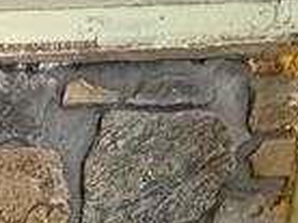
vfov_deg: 11.2
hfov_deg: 18.2
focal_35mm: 85
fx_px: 730
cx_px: -238
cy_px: 661
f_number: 2.2
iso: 250
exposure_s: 1/60
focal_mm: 2.22
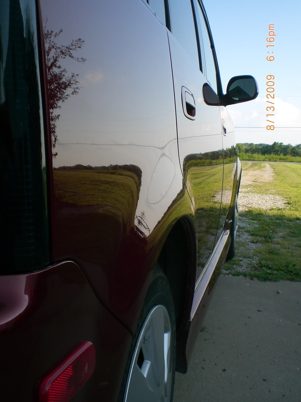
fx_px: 441
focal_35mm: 38
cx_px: 150
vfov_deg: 49.0
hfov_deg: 37.7
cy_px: 201
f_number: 4.4
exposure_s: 1/200
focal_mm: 6.3
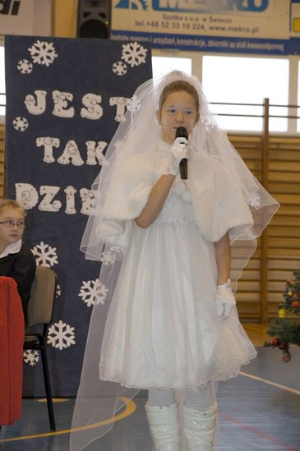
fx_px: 1315
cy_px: 226
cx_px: 150
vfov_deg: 19.5
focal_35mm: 105
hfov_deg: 13.0
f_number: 5.6
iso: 1600
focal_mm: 70
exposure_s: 1/125
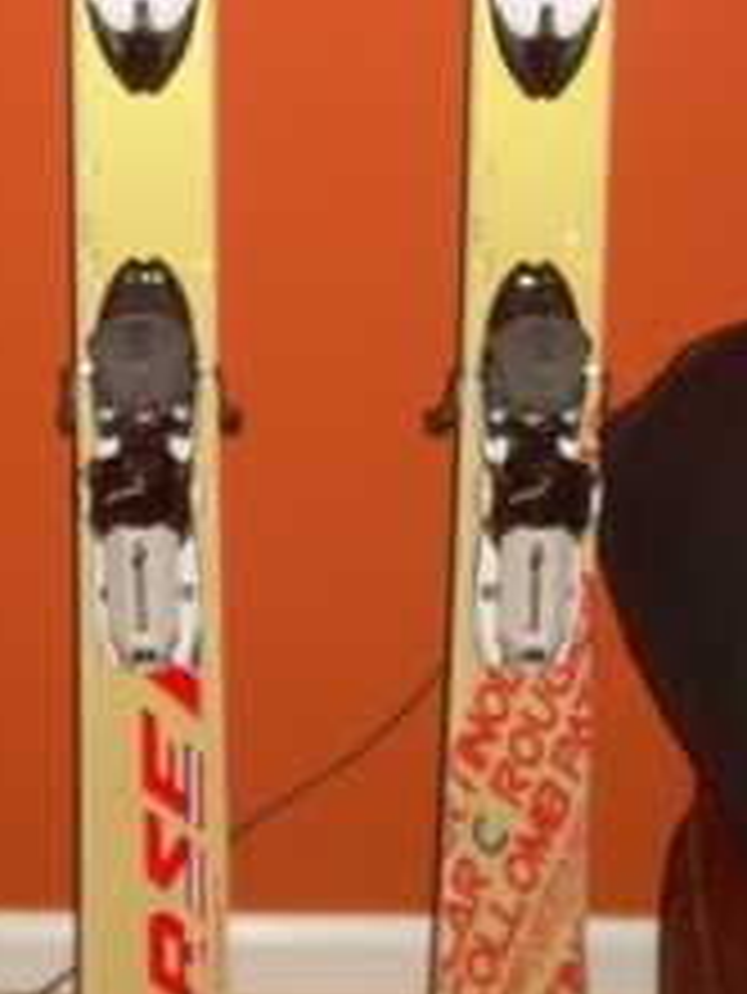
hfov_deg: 13.5
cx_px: 472
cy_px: 103
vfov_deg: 17.6
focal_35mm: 110
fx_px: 3162
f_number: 2.8
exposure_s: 1/60
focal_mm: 6.3
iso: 65
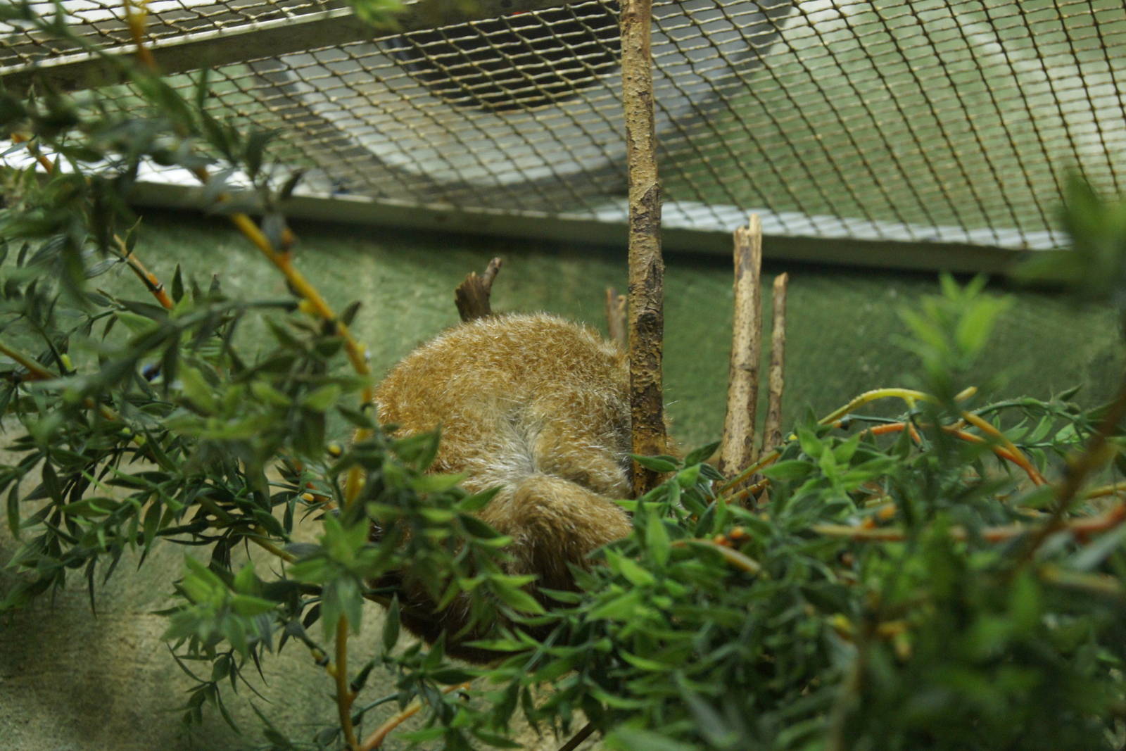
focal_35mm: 82
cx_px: 563
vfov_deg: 16.6
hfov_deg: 24.6
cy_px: 376
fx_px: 2580
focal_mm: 55
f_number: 5.6
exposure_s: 1/25
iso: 1600
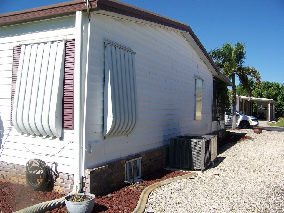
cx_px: 142
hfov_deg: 51.4
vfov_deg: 39.7
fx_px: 295
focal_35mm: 36
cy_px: 106
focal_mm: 5.85
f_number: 4
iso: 64
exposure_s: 1/500
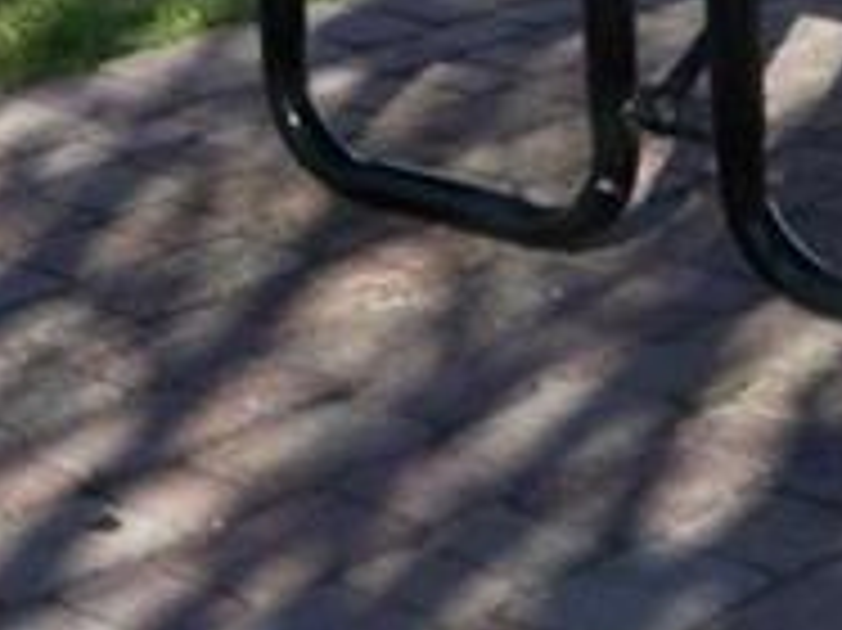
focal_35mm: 150
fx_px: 3646
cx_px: 135
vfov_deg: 9.3
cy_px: -608
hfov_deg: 13.1
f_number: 4.7
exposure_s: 1/400
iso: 64
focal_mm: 6.3
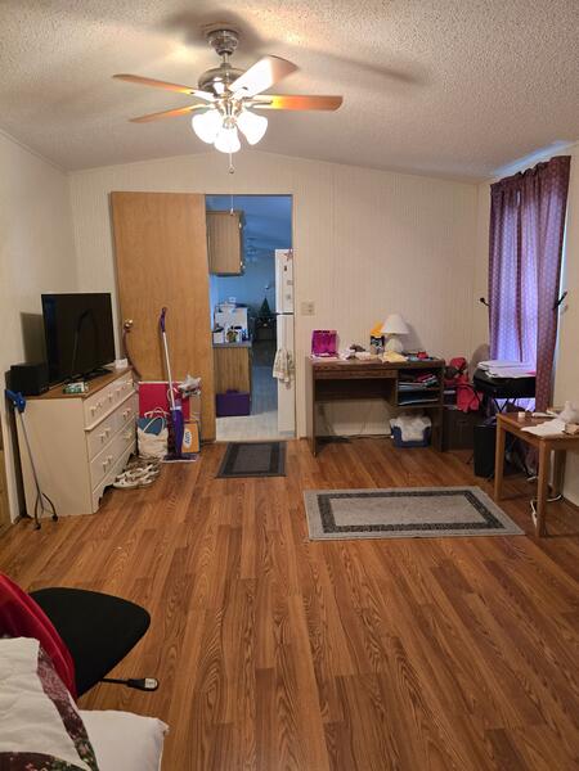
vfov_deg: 73.9
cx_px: 290
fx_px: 513
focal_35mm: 23
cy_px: 386
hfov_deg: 58.9
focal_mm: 6.3
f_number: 1.7
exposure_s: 1/120
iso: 640
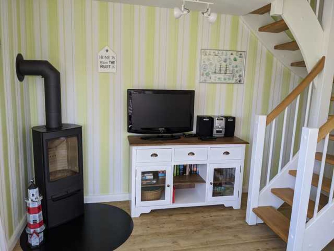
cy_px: 126
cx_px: 167
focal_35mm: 27
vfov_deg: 51.4
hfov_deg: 65.3
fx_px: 261
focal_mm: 4.38
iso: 55
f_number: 1.73
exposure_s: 1/96.6
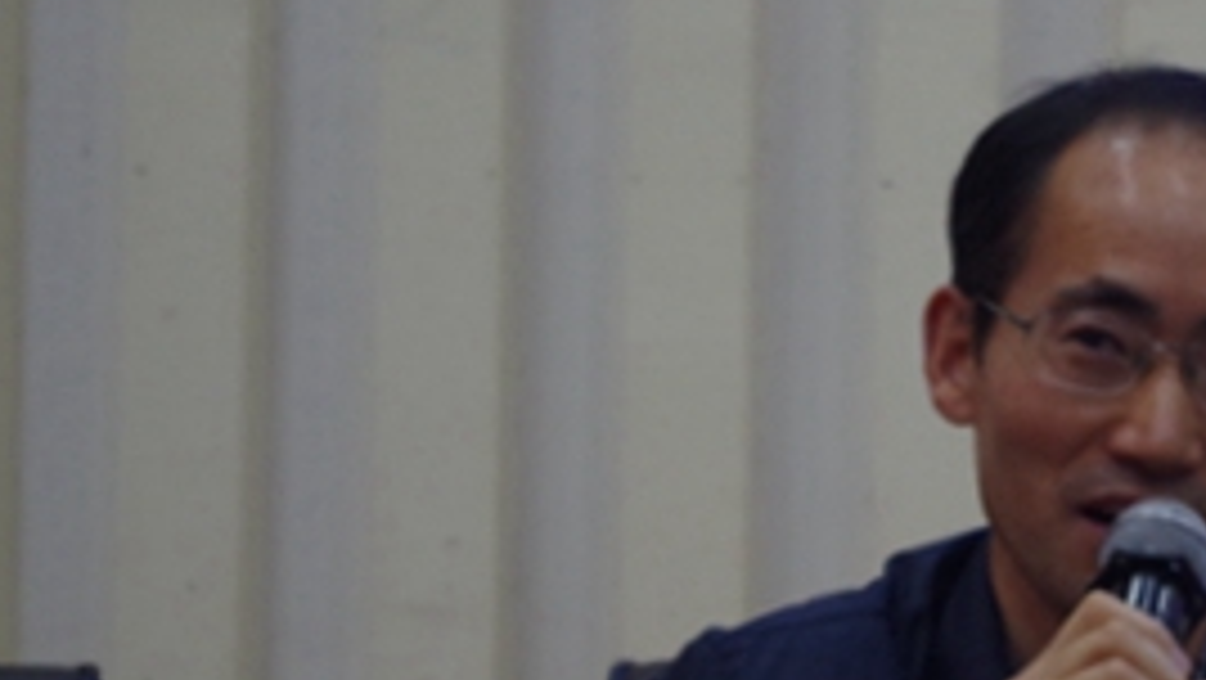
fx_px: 5119
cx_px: 1094
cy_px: 381
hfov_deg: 13.3
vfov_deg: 7.6
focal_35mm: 160
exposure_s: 1/25
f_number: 5.6
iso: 800
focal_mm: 55
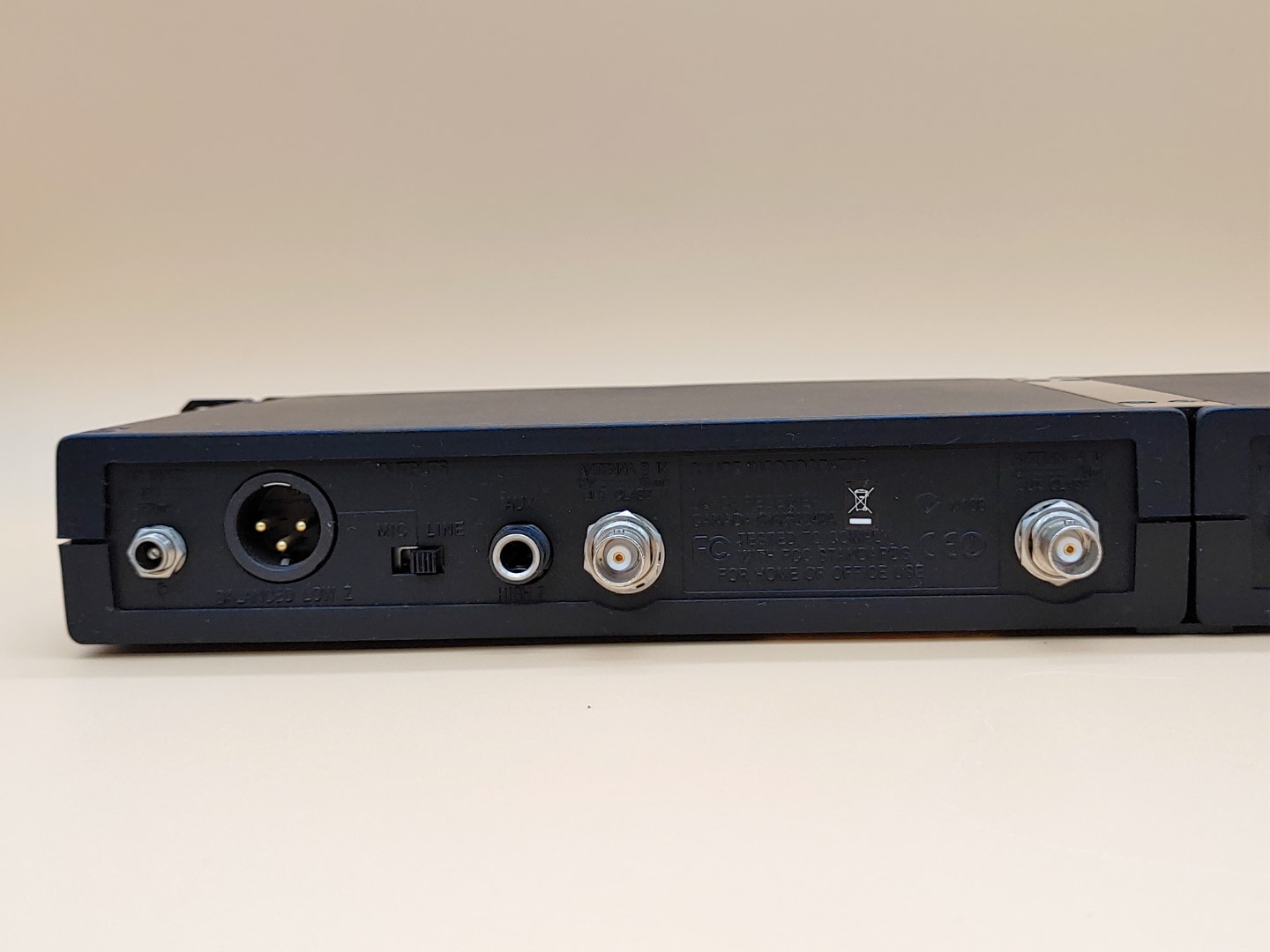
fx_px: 1504
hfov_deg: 45.8
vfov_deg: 35.1
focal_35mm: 41
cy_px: 476
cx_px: 635
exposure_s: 1/77
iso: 50
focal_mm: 4.36
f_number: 1.8
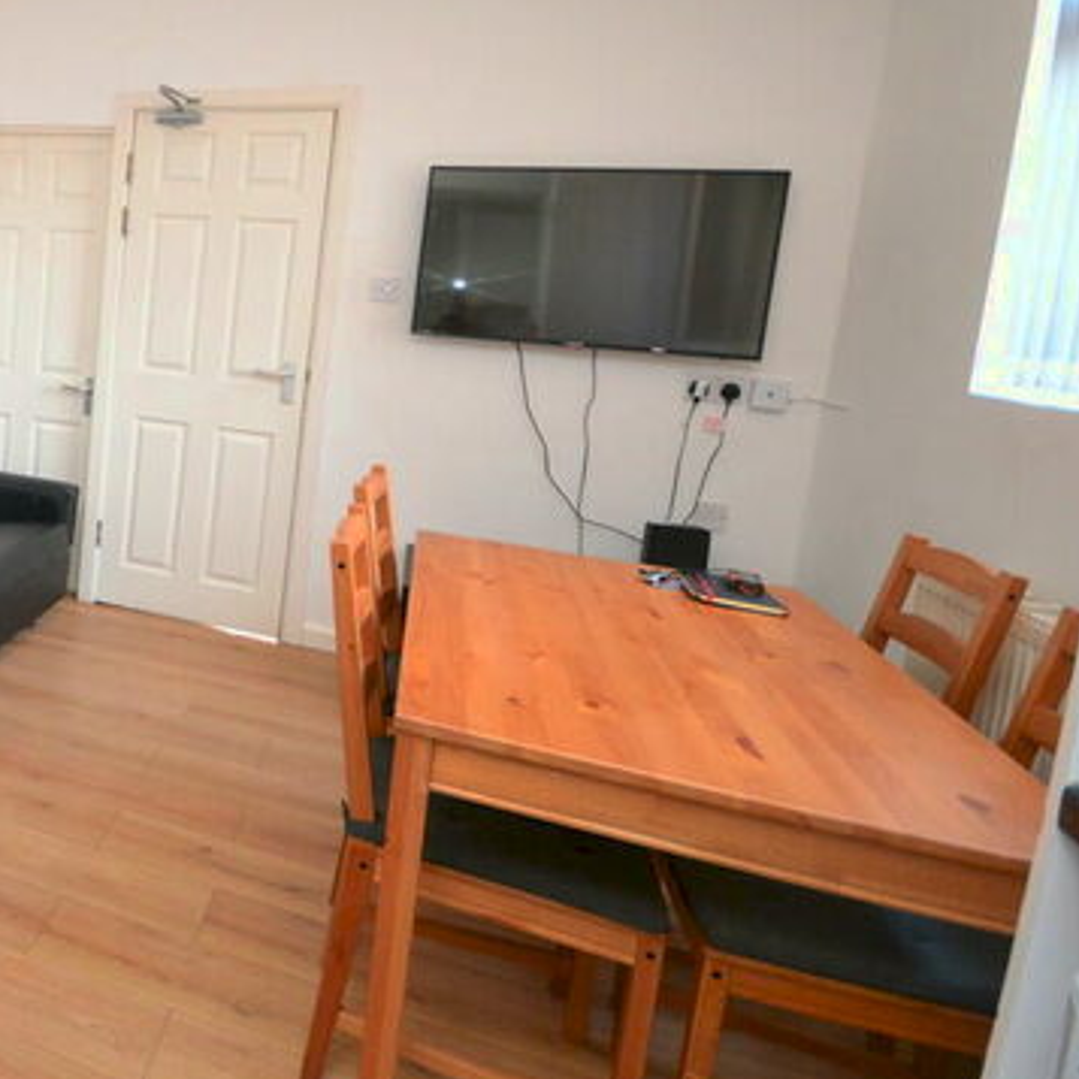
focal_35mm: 25
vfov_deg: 61.7
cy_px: 379
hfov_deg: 52.1
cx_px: 36
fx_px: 882
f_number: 4
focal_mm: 10
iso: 1250
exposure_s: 1/60
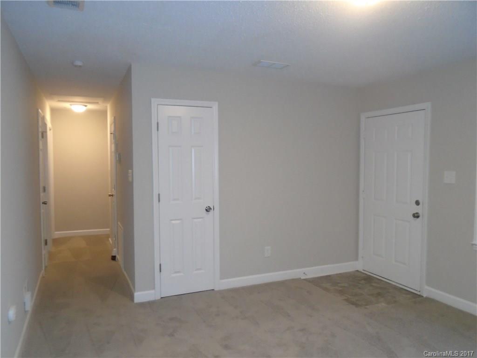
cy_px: 179
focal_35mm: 26
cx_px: 238
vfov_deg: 53.1
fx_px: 358
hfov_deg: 67.3
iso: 400
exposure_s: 1/30
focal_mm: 4.6
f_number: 3.2
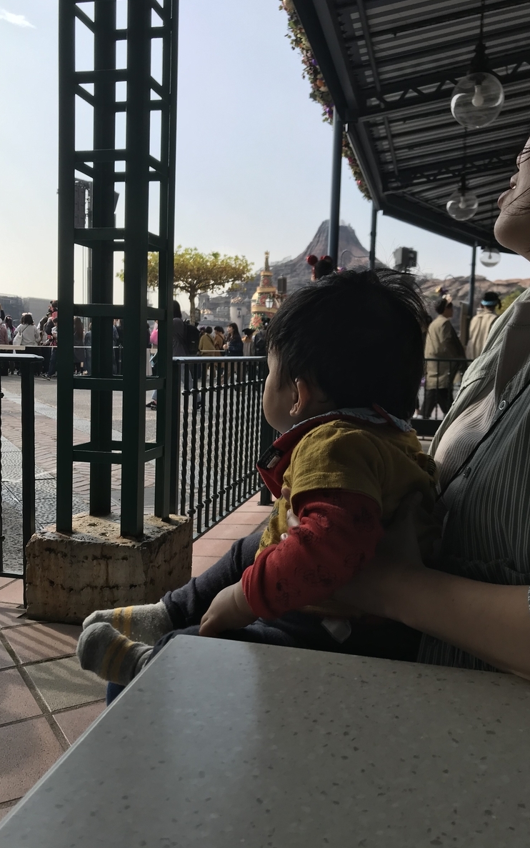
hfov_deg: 41.8
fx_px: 693
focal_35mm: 30
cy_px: 420
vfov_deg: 62.9
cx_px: 262
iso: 20
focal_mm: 3.99
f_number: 1.8
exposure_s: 1/1916
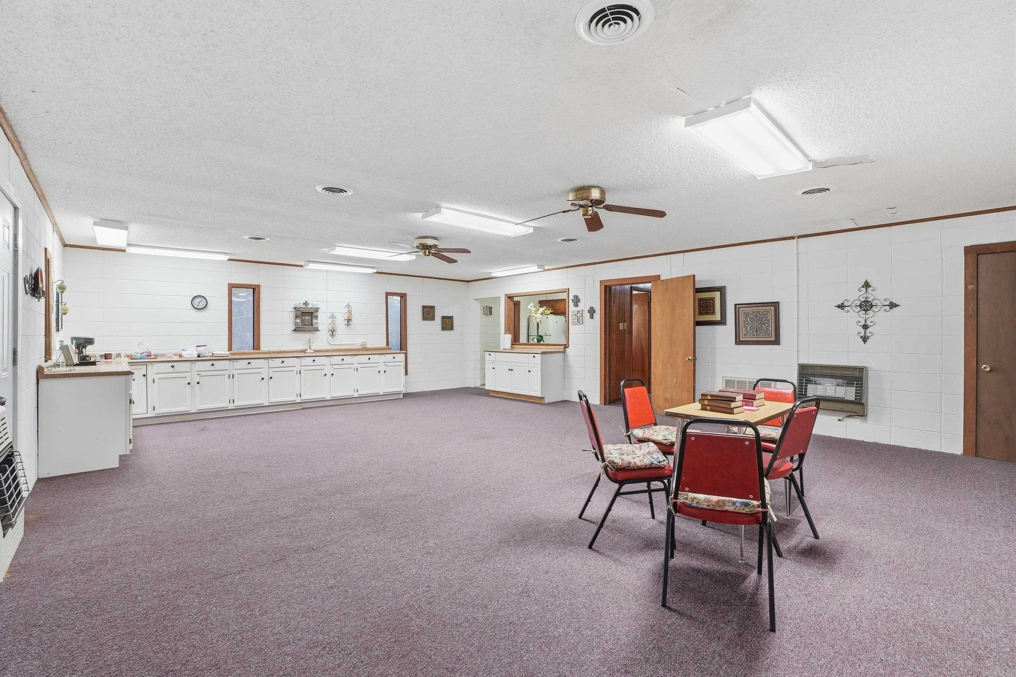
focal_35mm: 15
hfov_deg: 100.4
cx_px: 508
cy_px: 338
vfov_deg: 77.3
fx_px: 423
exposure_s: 1/20
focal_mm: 10
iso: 250
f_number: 9
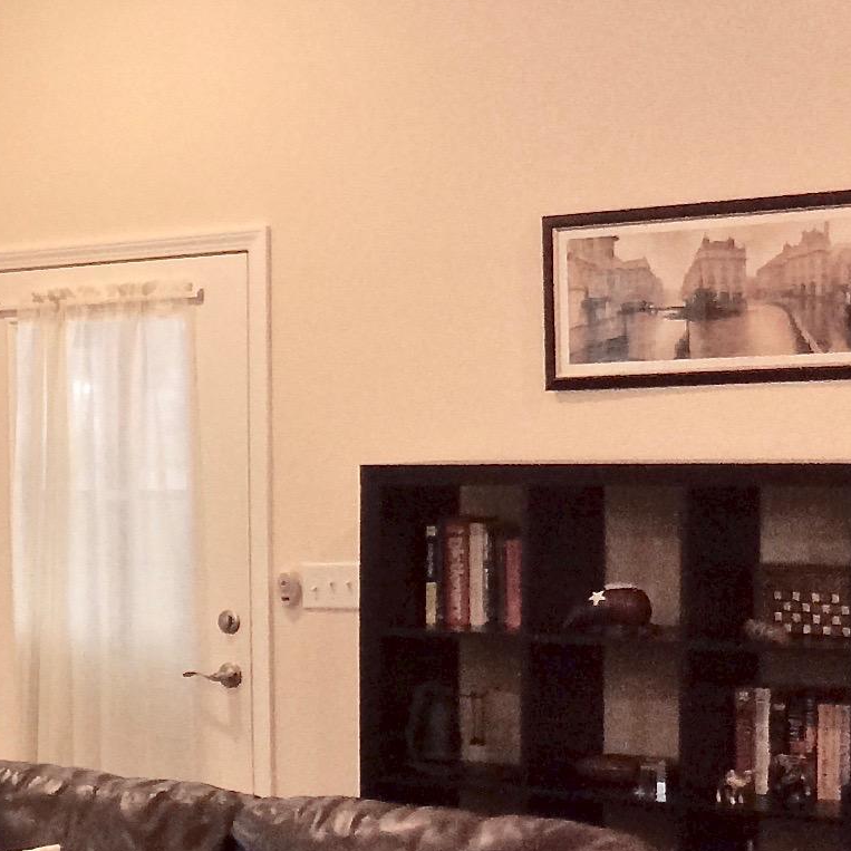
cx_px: -531
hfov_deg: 16.1
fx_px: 2670
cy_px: 544
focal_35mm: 96
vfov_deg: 18.1
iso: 80
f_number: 2.4
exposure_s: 1/24
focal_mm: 3.3
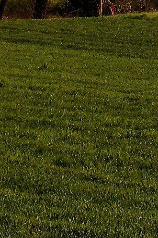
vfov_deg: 4.7
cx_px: 152
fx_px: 2857
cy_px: -22
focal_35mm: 434
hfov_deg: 3.2
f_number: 6.3
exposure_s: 1/80
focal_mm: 15.4
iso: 80
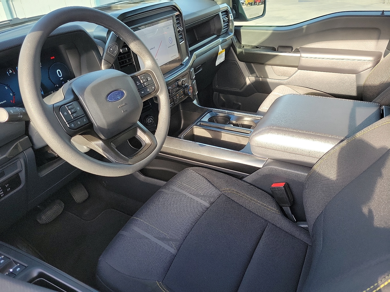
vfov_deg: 53.1
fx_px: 293
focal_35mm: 26
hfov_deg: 67.3
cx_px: 195
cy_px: 146
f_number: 1.8
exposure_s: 1/119
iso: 62
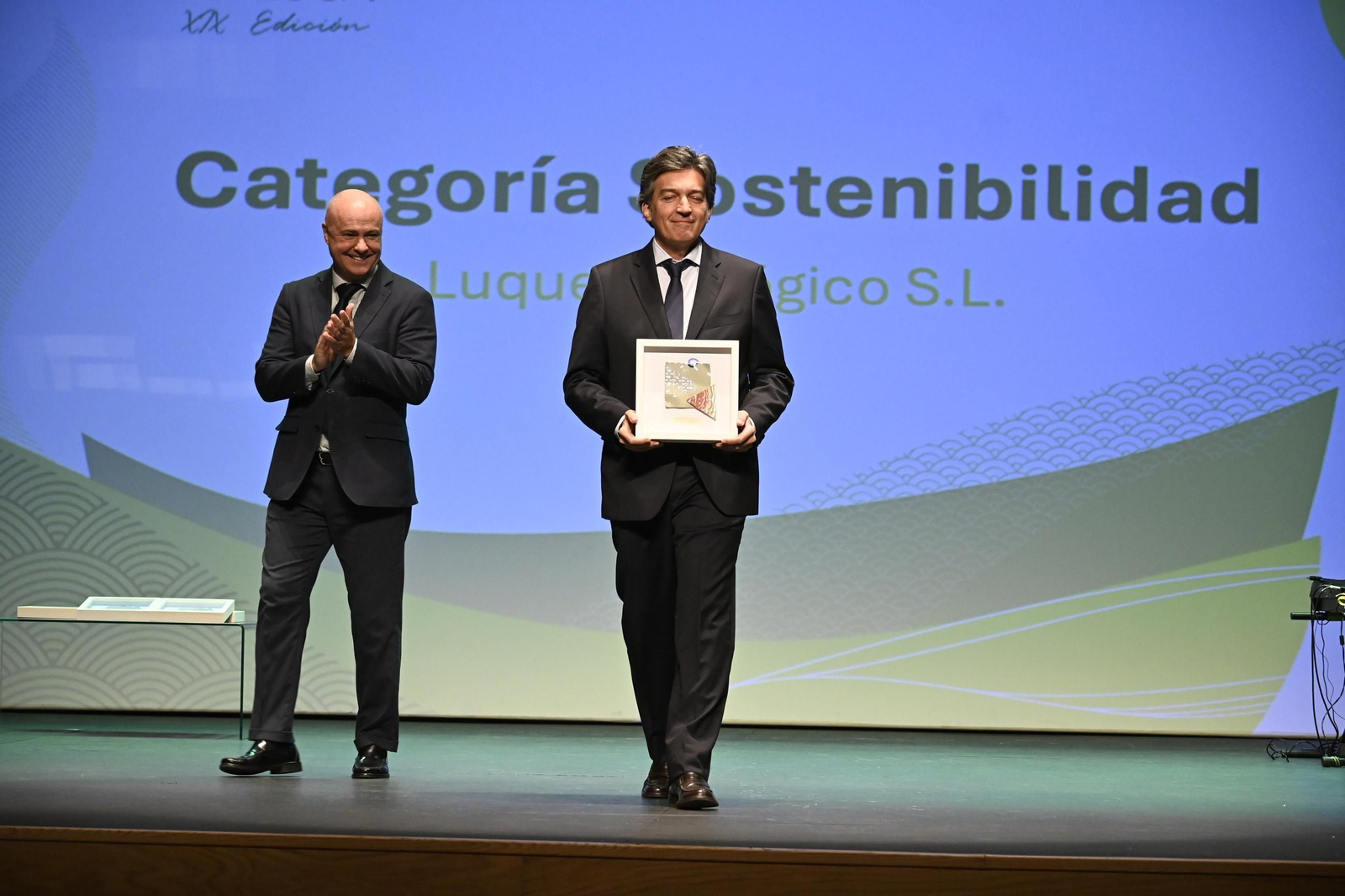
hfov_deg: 18.7
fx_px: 4090
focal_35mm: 110
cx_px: 672
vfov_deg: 12.5
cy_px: 448
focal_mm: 73
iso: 2500
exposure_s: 1/200
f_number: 4.8
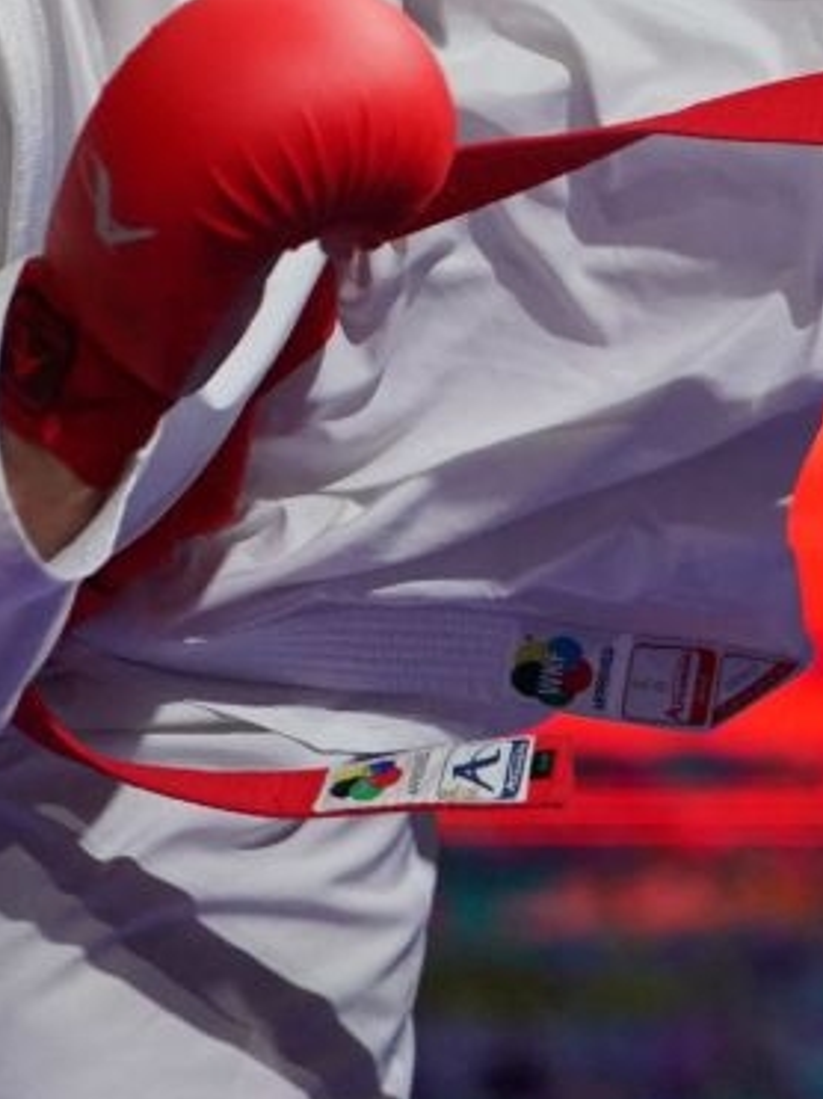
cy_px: -551
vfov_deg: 2.1
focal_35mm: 934
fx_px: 29625
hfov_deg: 1.6
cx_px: 1356
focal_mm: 200
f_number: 2.8
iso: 2500
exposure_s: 1/1000
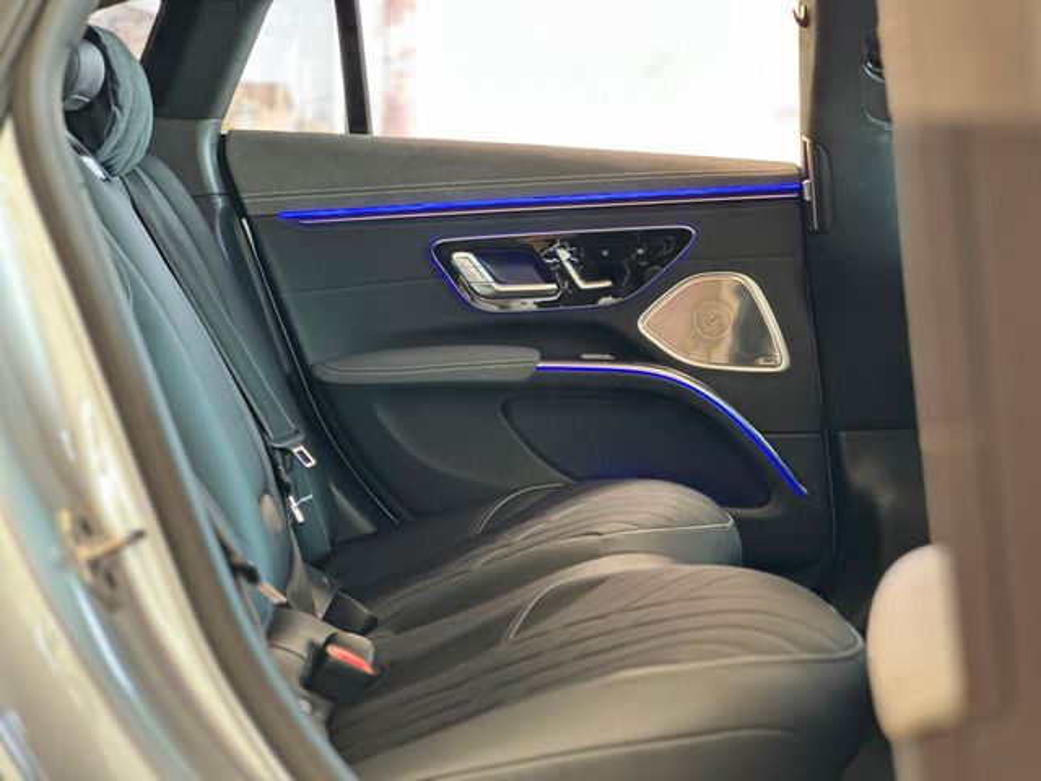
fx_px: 2316
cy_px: 390
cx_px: 520
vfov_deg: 19.1
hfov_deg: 25.3
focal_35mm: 77
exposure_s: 1/40
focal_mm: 9
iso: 400
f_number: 2.8
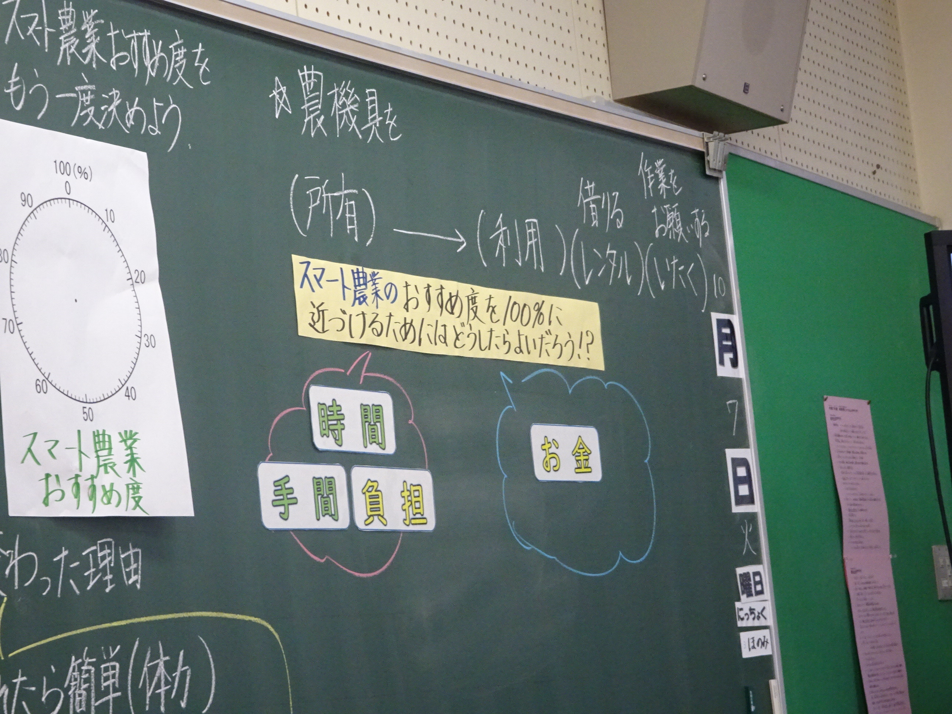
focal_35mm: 90
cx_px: 476
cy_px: 357
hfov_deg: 21.8
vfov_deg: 16.4
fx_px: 2475
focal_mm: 15.45
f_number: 5
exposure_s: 1/40
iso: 800
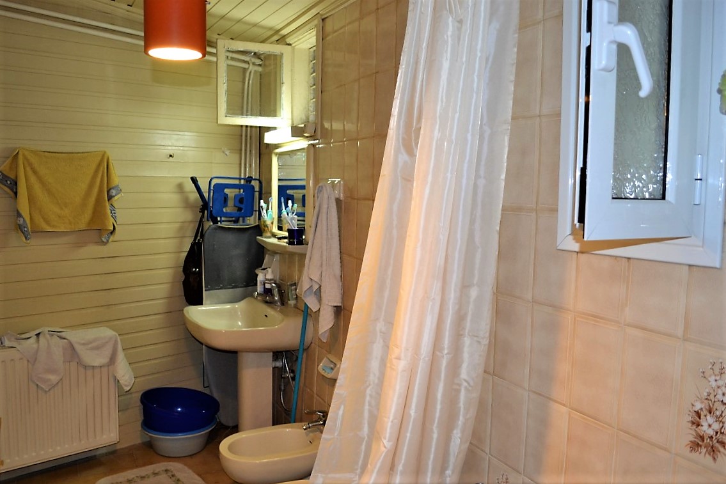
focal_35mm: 27
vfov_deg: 47.9
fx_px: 545
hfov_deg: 67.4
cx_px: 363
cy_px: 242
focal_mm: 18
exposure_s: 1/60
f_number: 3.5
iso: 720
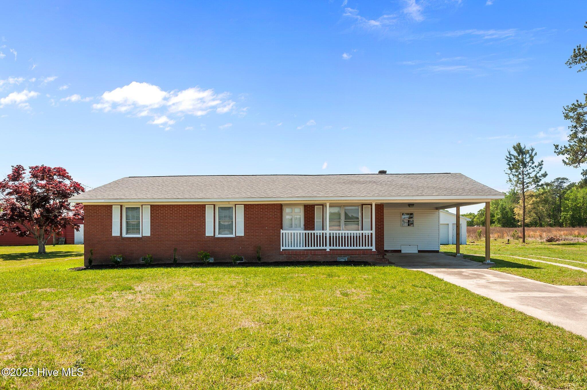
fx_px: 358
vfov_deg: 57.1
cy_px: 195
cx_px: 294
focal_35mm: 22
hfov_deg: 78.6
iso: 400
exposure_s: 1/320
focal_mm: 22
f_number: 9
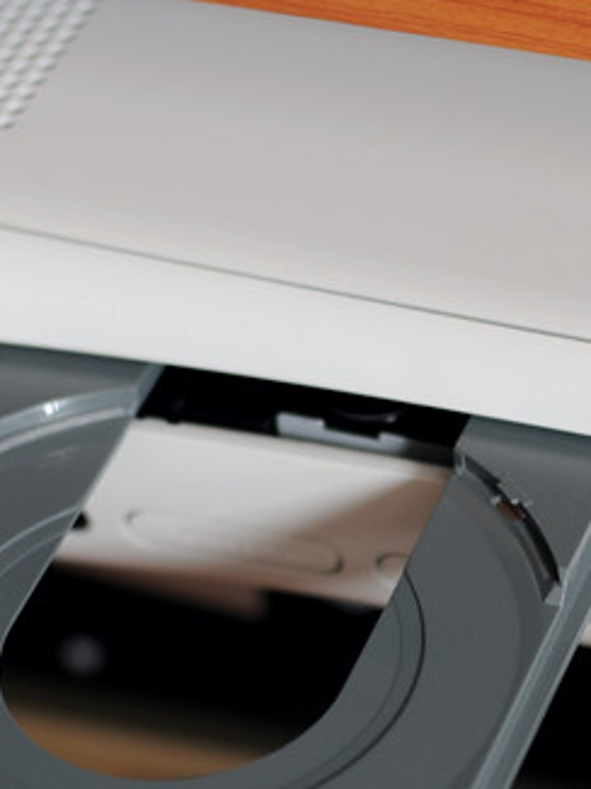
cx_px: 552
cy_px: 592
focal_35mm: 177
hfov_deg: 8.3
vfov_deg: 11.2
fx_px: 4035
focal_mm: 50
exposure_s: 1/40
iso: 200
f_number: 2.2
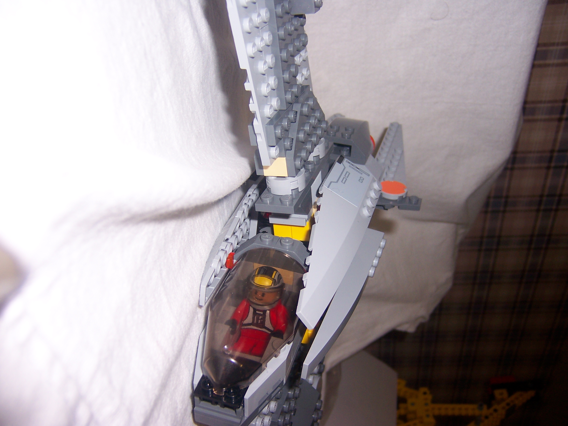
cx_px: 284
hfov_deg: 55.4
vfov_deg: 42.9
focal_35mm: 33
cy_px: 213
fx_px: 541
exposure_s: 1/60
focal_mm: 5.5
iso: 80
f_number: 2.8
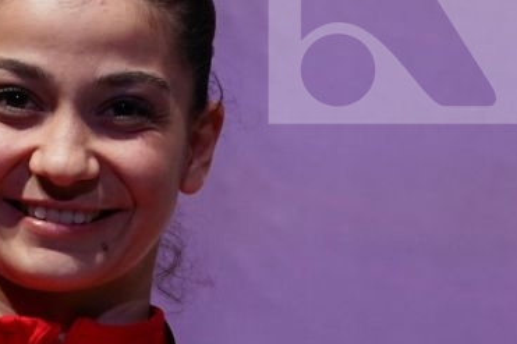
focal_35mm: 738
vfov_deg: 1.9
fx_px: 10593
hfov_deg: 2.8
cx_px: 399
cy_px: 490
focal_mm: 152
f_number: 3.5
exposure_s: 1/250
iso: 1000
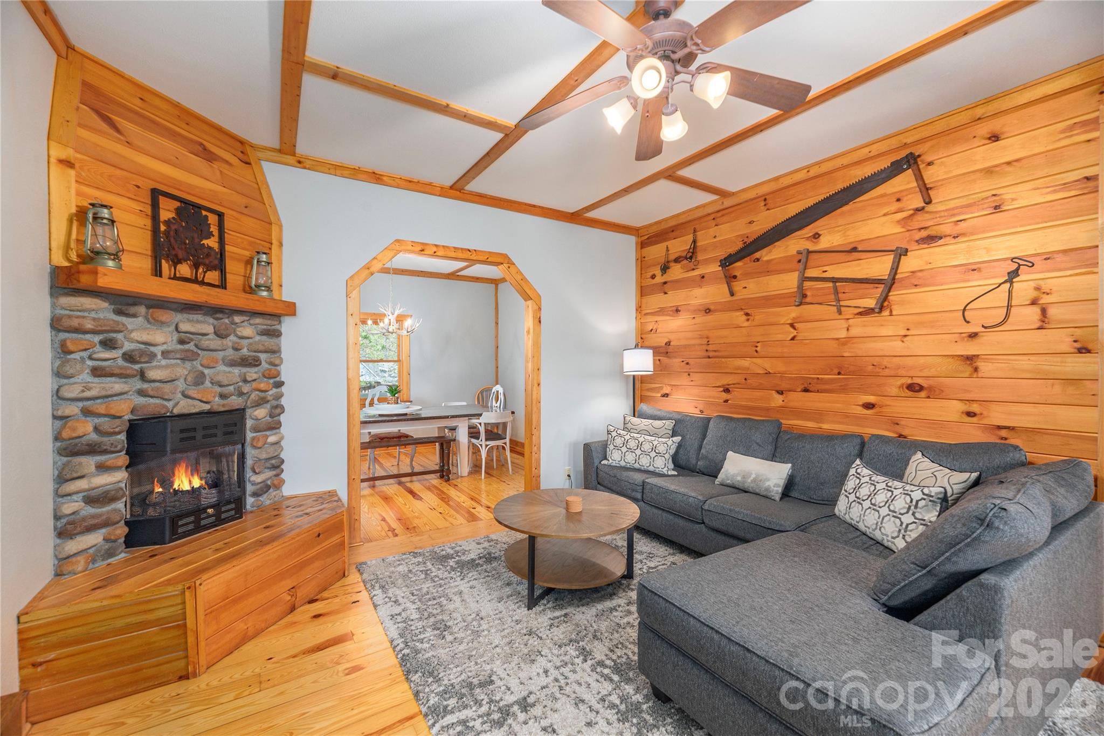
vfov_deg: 81.2
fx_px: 429
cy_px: 368
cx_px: 552
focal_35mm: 14
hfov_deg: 104.2
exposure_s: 1/100
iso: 320
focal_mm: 14
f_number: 8
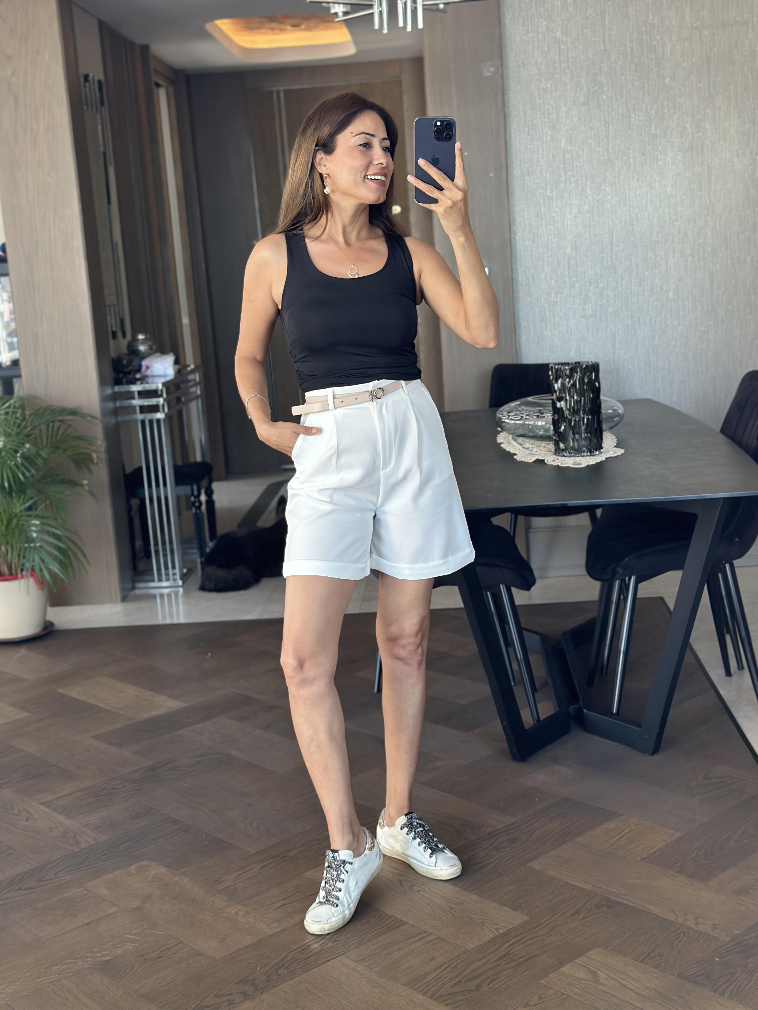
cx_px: 379
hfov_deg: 30.3
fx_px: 1401
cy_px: 505
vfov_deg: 39.7
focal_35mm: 48
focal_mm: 6.86
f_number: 1.78
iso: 125
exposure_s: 1/88
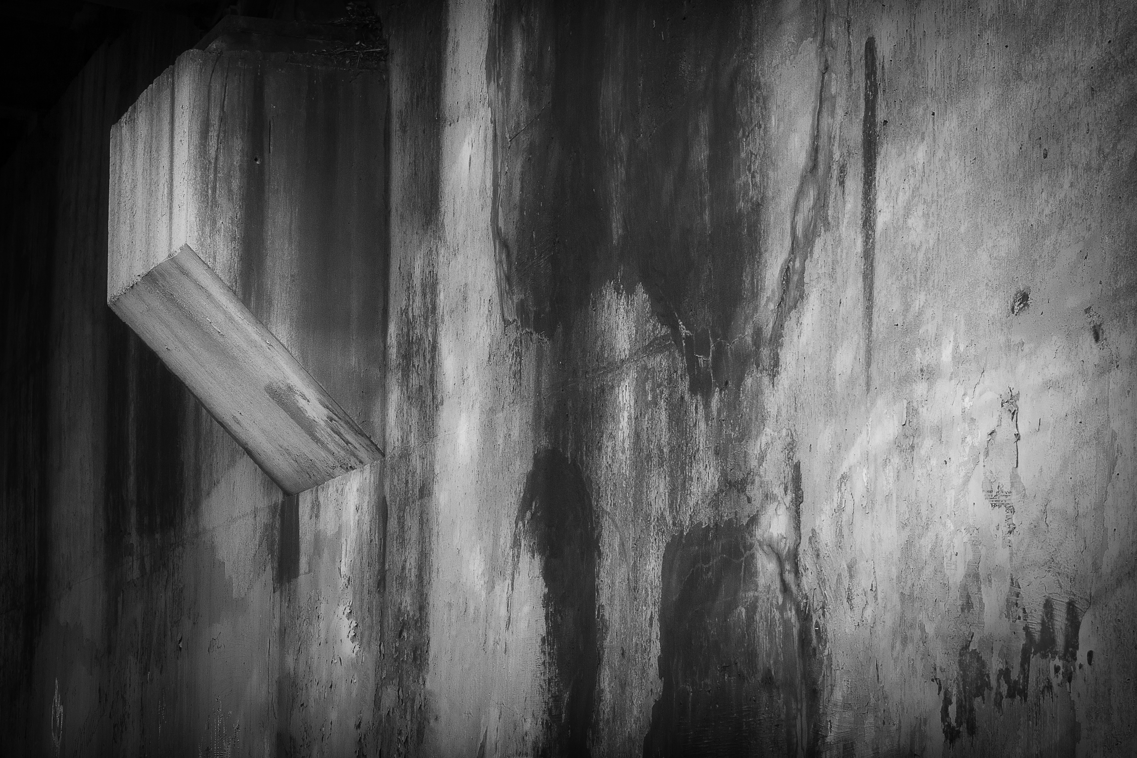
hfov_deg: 19.5
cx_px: 568
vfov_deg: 13.0
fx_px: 3316
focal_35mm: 105
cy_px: 379
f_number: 9
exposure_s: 1/80
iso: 320
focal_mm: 38.37
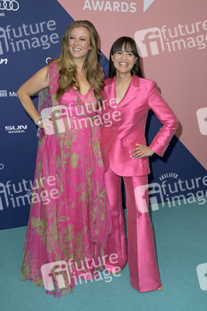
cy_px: 156
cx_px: 104
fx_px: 380
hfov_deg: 30.5
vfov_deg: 44.5
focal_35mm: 44
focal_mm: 44
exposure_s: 1/250
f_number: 5.6
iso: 800
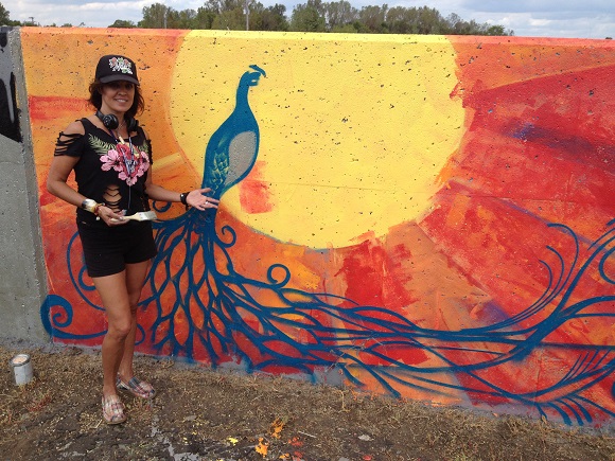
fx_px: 622
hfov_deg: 52.6
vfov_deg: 40.7
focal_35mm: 35
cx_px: 308
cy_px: 230
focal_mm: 4.28
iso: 50
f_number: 2.4
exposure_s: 1/1104
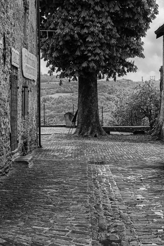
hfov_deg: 23.3
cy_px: 121
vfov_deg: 34.5
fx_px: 397
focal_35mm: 58
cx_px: 86
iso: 100
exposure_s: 1/125
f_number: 5.6
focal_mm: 42
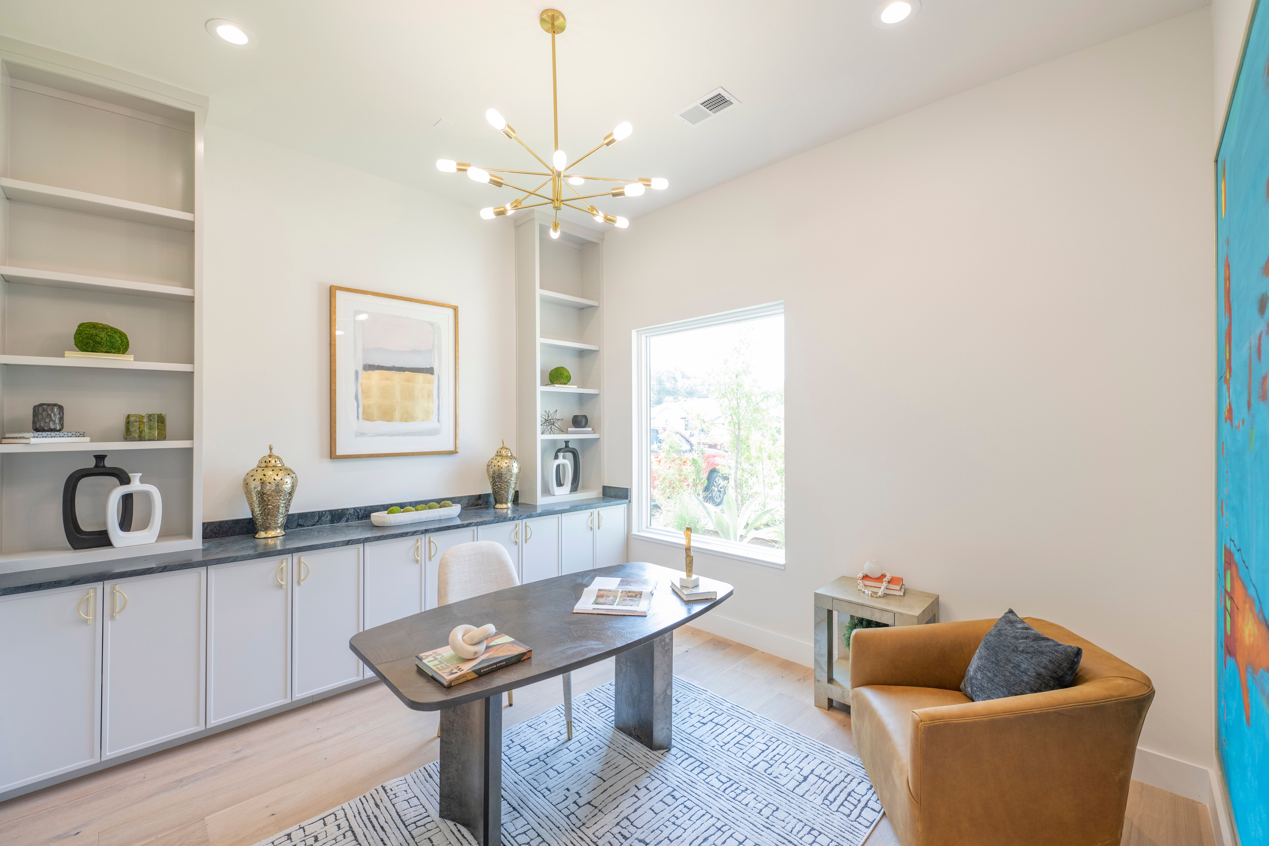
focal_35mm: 14
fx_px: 493
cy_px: 423
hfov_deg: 104.3
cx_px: 634
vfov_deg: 81.2
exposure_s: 1/60
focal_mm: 14
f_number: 4.5
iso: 400
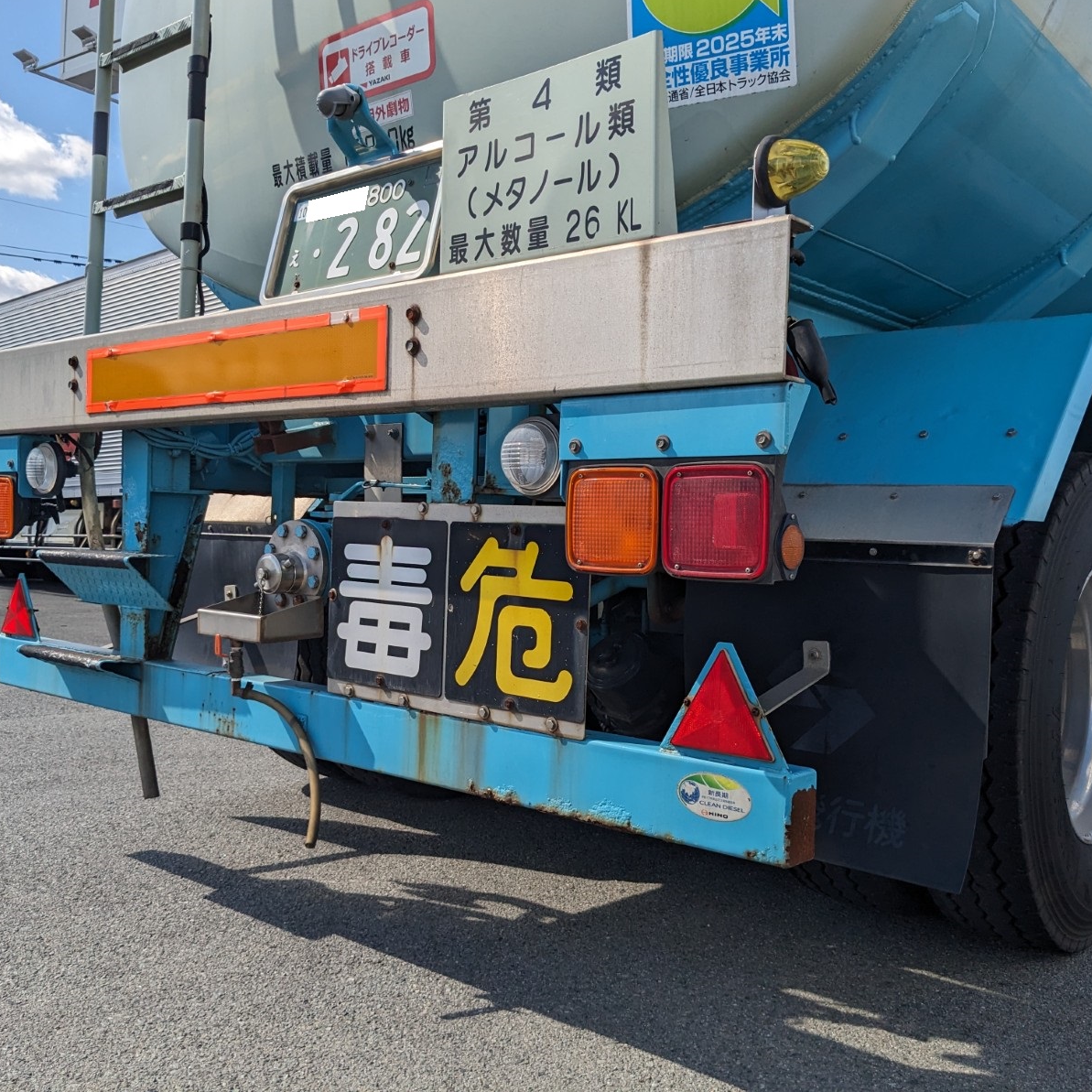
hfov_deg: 51.1
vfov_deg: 51.1
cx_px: 553
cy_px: 544
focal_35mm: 32
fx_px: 1142
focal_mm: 4.38
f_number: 1.73
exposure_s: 1/3344
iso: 53
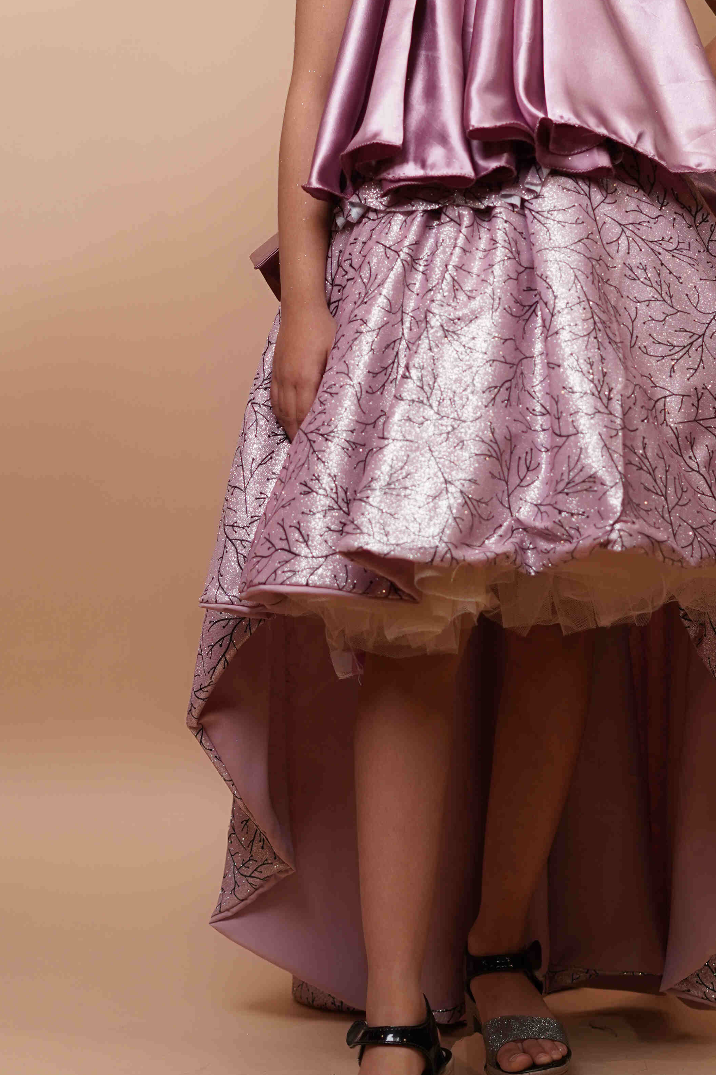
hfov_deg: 14.4
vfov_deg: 21.2
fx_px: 2834
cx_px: 462
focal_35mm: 95
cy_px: 216
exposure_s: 1/200
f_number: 2.8
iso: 400
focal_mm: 50
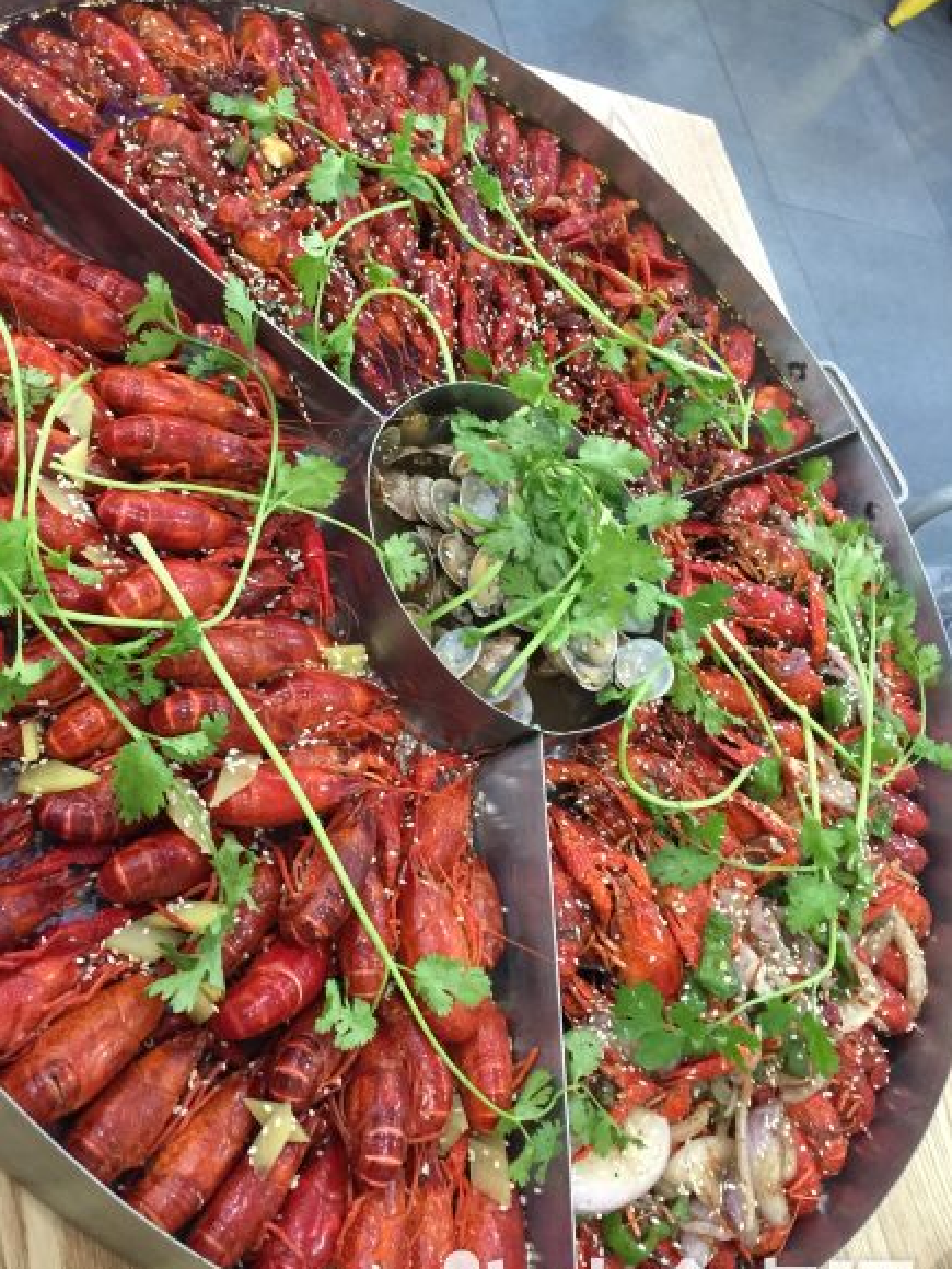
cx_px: 397
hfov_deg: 40.6
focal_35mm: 35
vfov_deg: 52.6
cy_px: 650
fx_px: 1283
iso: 100
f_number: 2.2
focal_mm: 4.15
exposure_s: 1/10
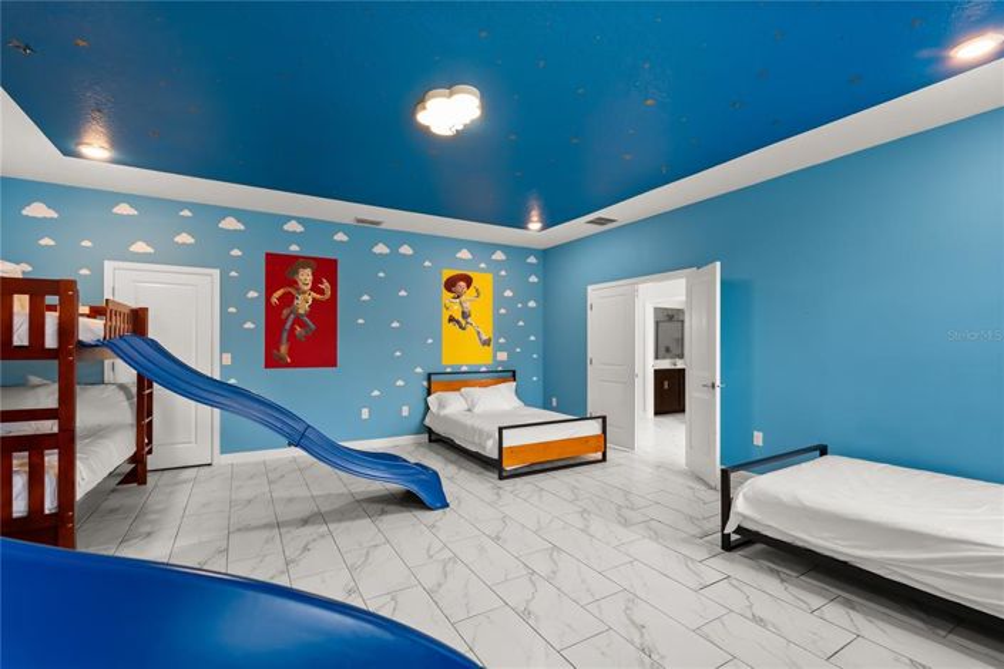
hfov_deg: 96.7
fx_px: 446
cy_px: 334
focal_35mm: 16
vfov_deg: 73.7
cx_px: 502
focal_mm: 16
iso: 1600
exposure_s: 1/10
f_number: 7.1
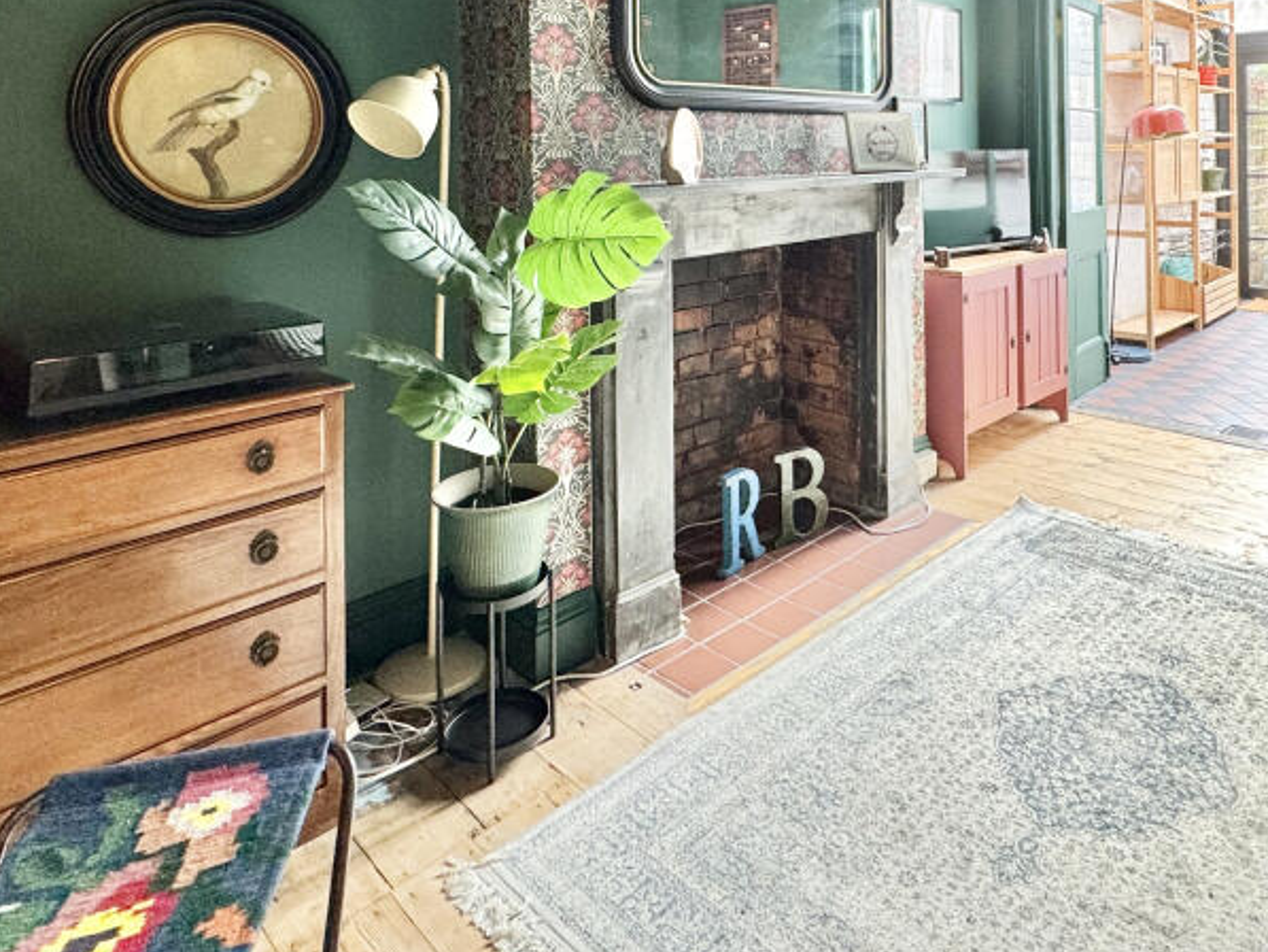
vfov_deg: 52.3
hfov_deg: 70.4
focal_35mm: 24
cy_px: 162
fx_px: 879
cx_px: 792
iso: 200
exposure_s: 1/50
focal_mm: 2.22
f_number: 2.2
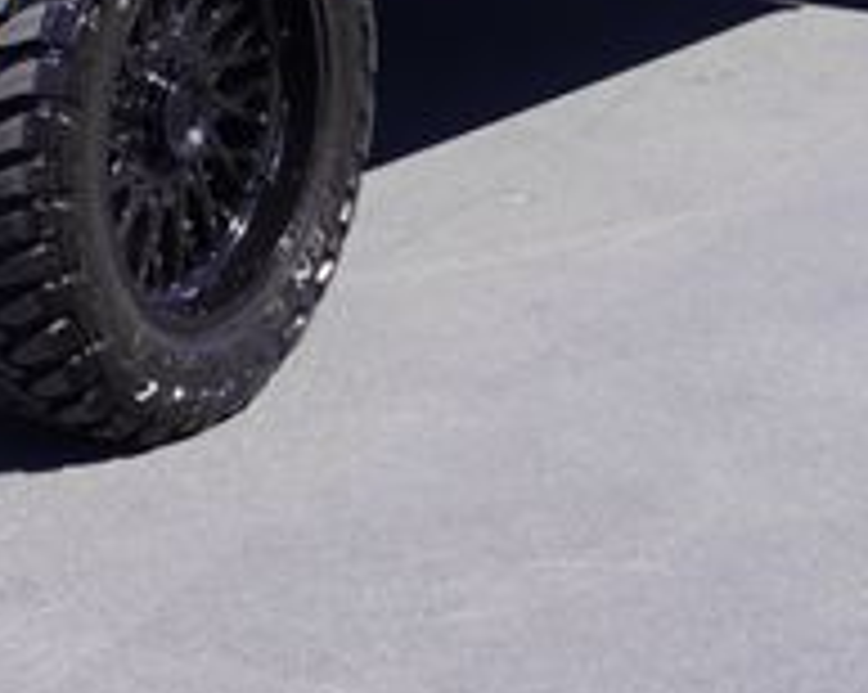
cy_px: -189
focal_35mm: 131
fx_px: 3362
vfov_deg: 11.5
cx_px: -117
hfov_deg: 14.3
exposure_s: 1/125
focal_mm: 28
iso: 100
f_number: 9
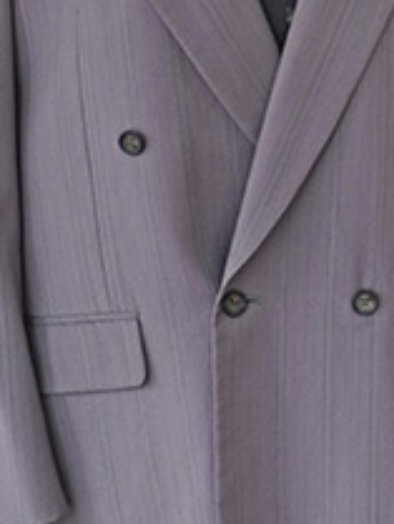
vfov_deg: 15.4
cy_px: 64
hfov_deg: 11.1
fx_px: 1923
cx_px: 645
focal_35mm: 127
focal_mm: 23
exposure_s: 1/160
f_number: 4
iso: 250
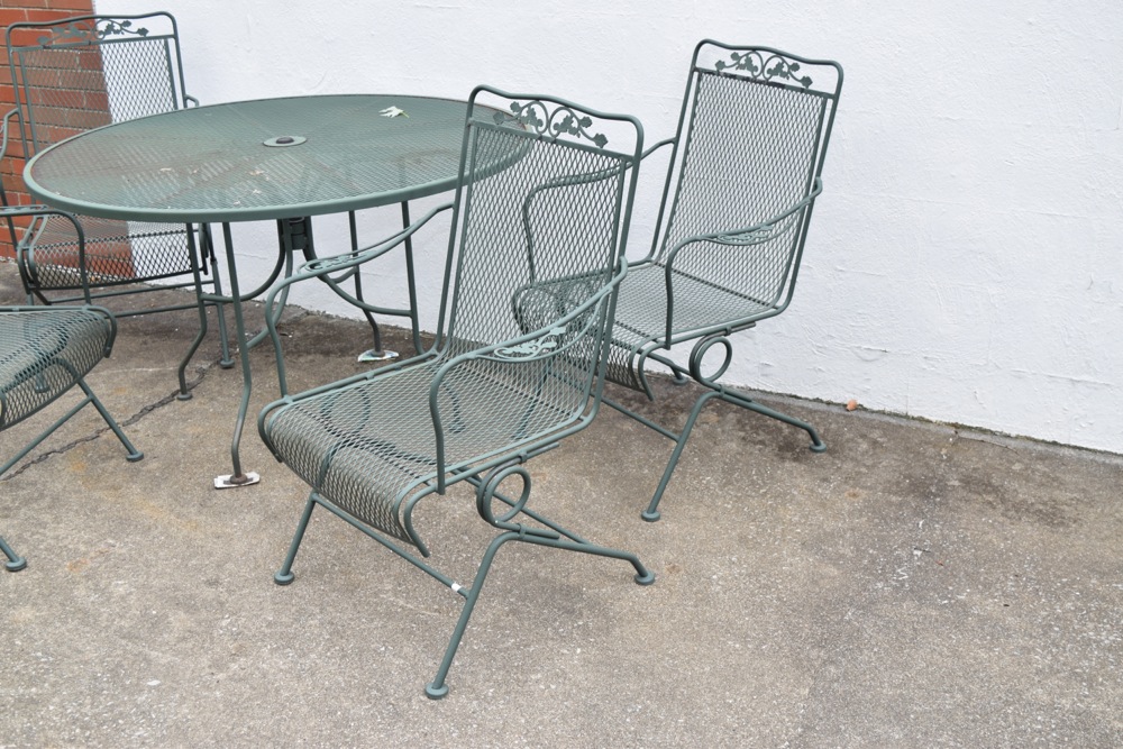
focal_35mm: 42
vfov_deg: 31.9
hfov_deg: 46.4
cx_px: 562
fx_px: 1310
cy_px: 374
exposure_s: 1/100
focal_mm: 28
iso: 100
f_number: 5.6
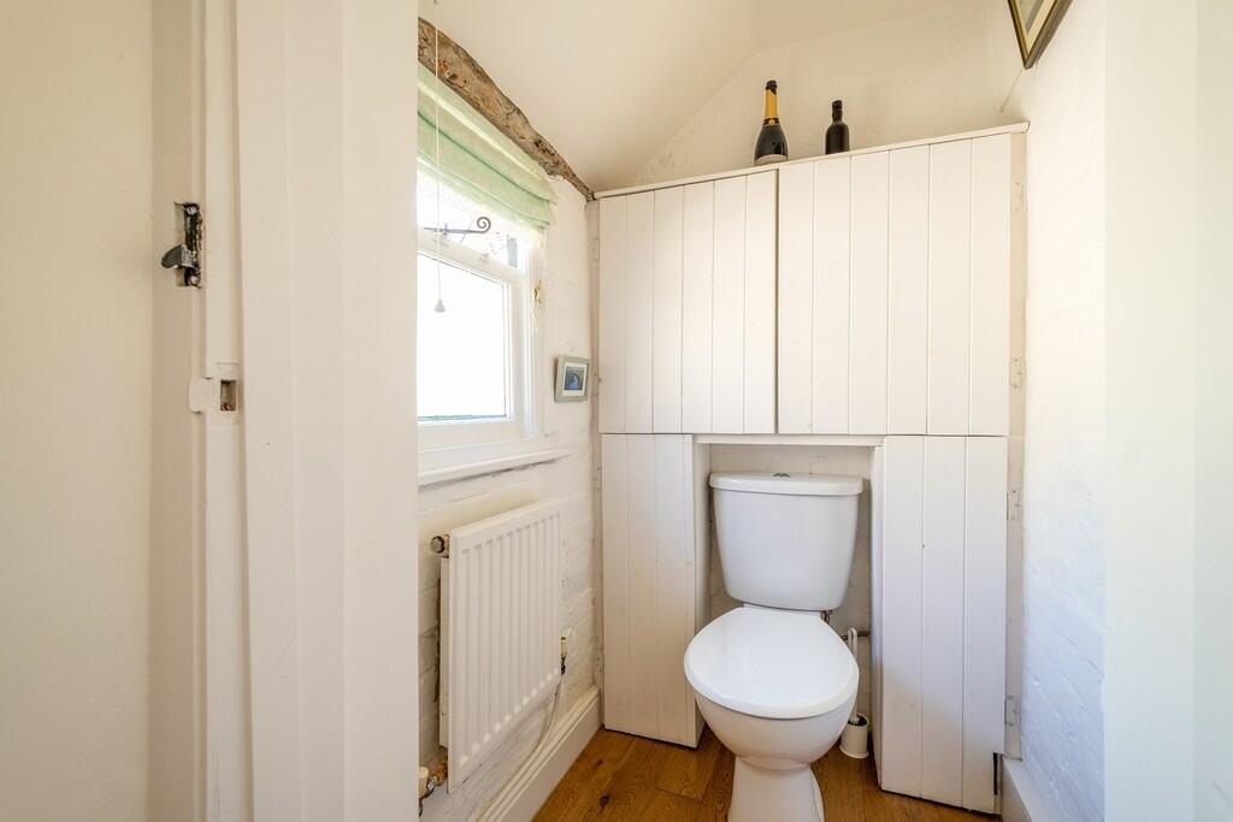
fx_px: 514
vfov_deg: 77.3
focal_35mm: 15
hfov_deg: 100.4
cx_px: 616
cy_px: 411
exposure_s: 1/10
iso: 200
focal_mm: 10
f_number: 7.1
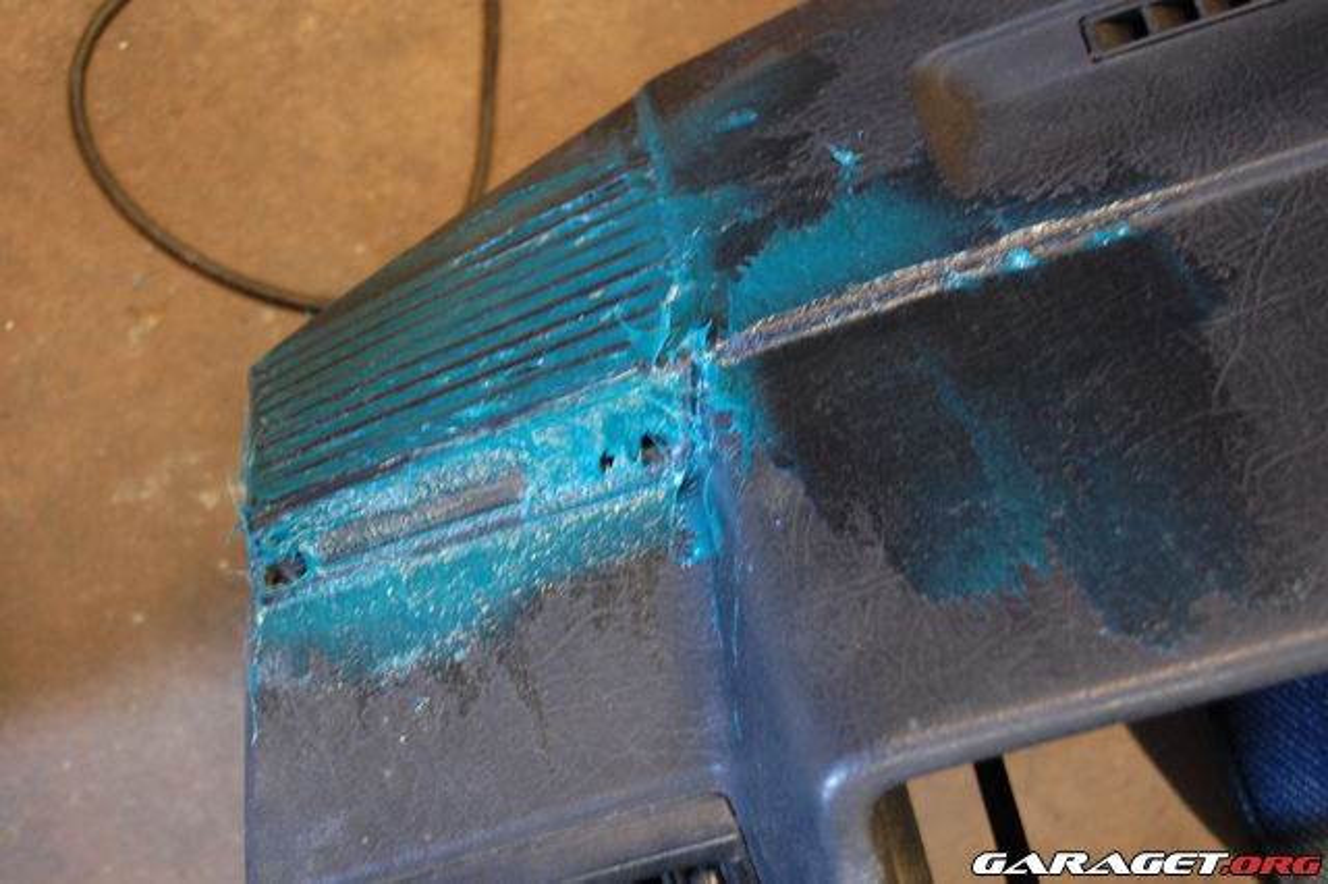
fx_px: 2544
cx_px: 664
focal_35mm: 69
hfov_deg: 29.3
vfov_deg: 19.7
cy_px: 442
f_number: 5.3
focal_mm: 46
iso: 800
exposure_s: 1/15
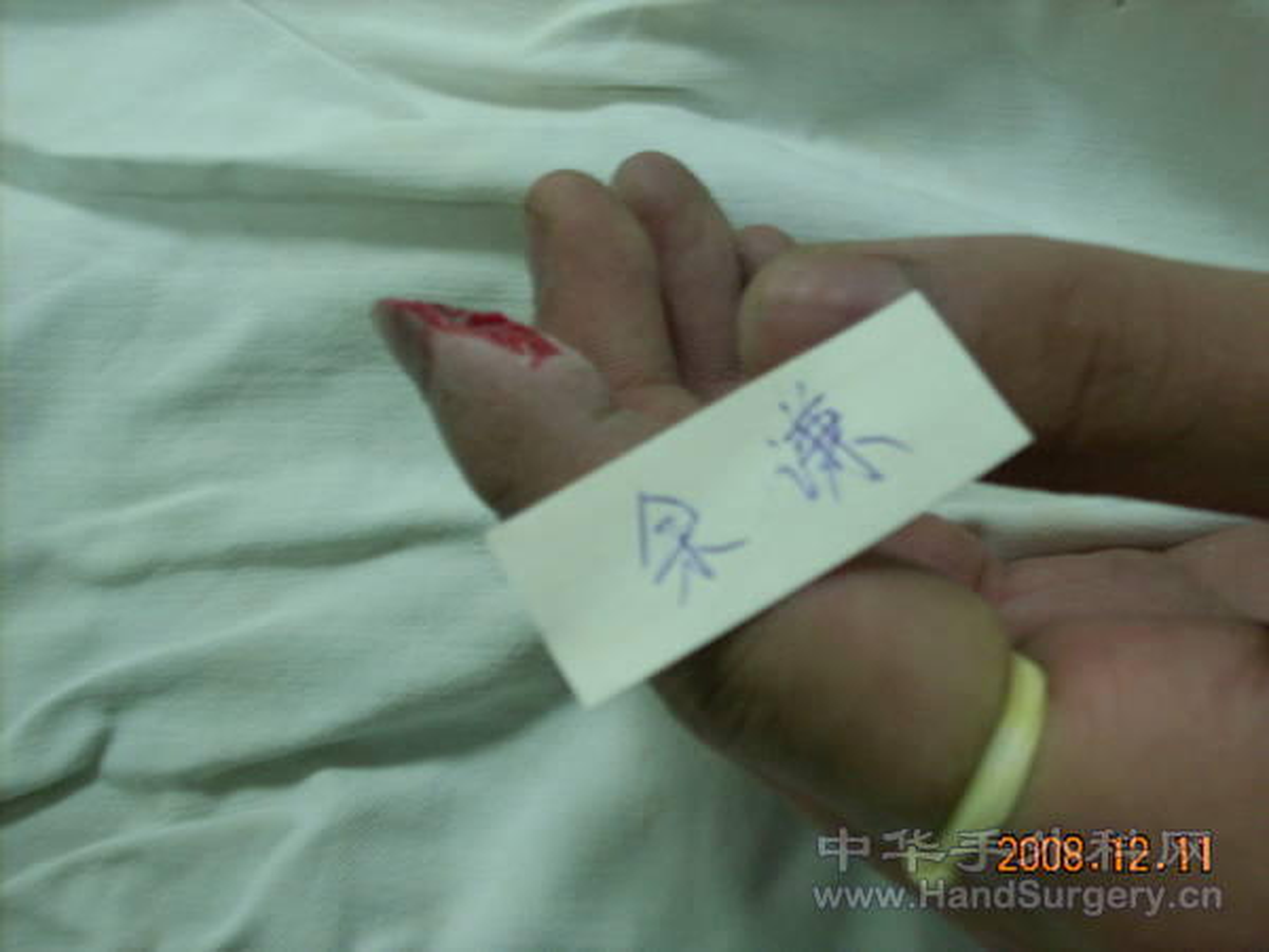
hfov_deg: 35.5
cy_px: 476
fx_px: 1980
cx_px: 634
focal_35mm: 54
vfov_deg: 27.0
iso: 200
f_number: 3.4
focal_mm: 9
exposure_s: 1/5.9
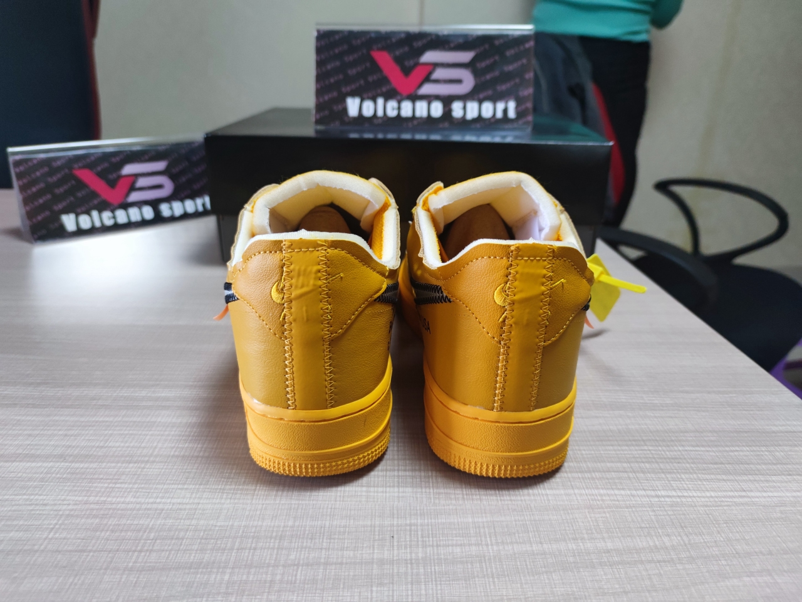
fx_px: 556
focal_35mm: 24
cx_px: 401
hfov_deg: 71.6
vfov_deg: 56.8
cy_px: 301
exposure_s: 1/100
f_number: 1.69
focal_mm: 6.72
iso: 374
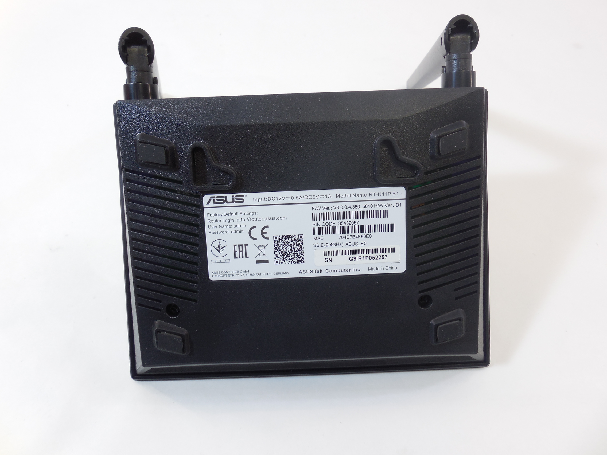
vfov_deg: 53.1
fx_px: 456
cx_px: 304
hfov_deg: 67.3
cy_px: 228
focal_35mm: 26
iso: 125
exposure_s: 1/30
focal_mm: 4.6
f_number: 3.5
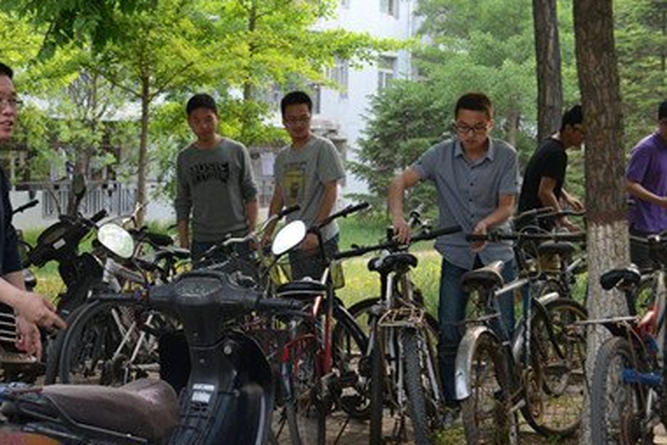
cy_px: 227
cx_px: 231
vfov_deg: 21.6
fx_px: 1167
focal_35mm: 63
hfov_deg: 31.7
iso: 400
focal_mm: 32
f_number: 5.6
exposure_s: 1/200
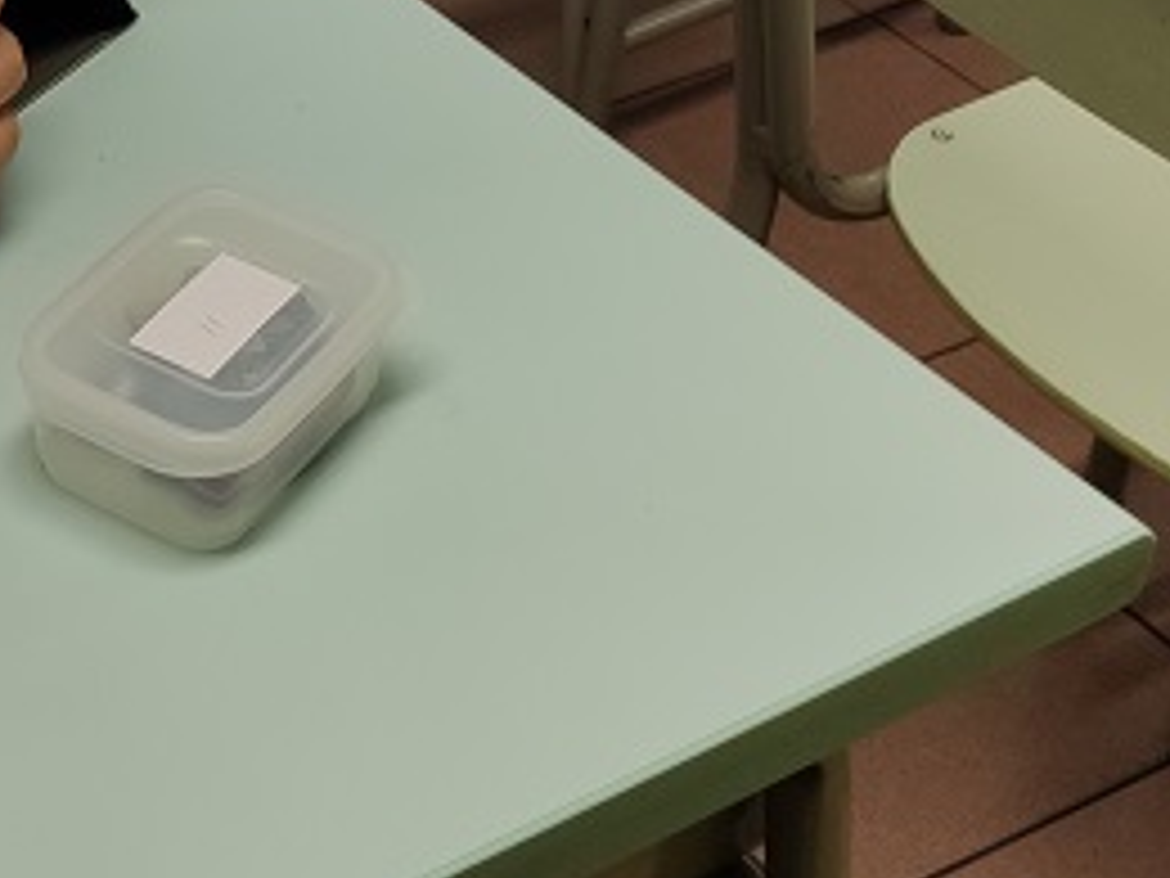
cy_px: -378
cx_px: -266
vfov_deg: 14.5
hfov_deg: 19.2
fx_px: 3245
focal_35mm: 96
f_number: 1.75
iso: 112
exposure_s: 1/135
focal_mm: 4.75
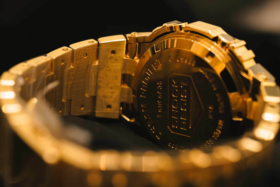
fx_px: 544
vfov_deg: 19.5
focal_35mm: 70
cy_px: 94
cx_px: 140
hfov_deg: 28.8
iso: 400
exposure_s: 1/160
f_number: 6.3
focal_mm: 70
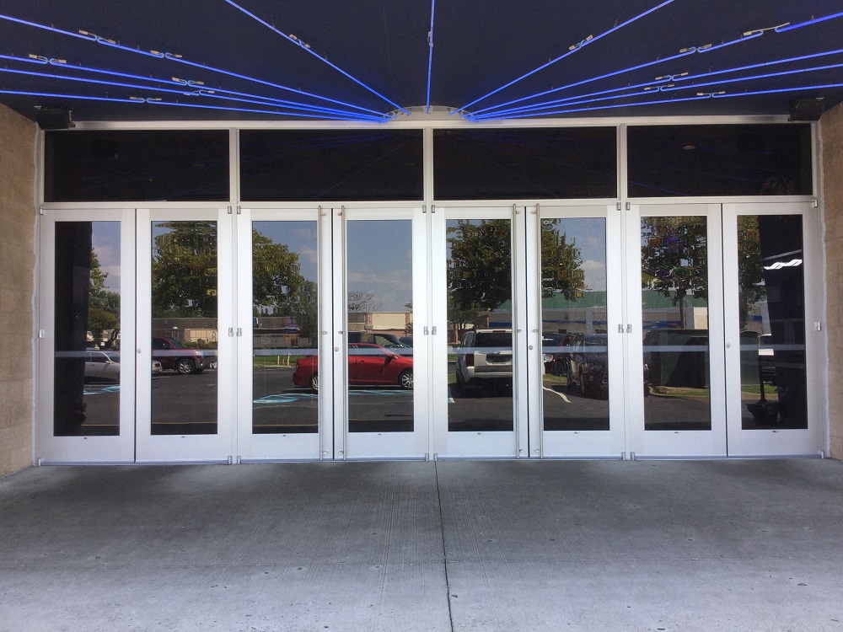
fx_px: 755
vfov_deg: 45.4
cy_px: 316
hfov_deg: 58.4
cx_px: 422
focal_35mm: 31
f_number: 2.4
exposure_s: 1/193
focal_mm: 3.3
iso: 25
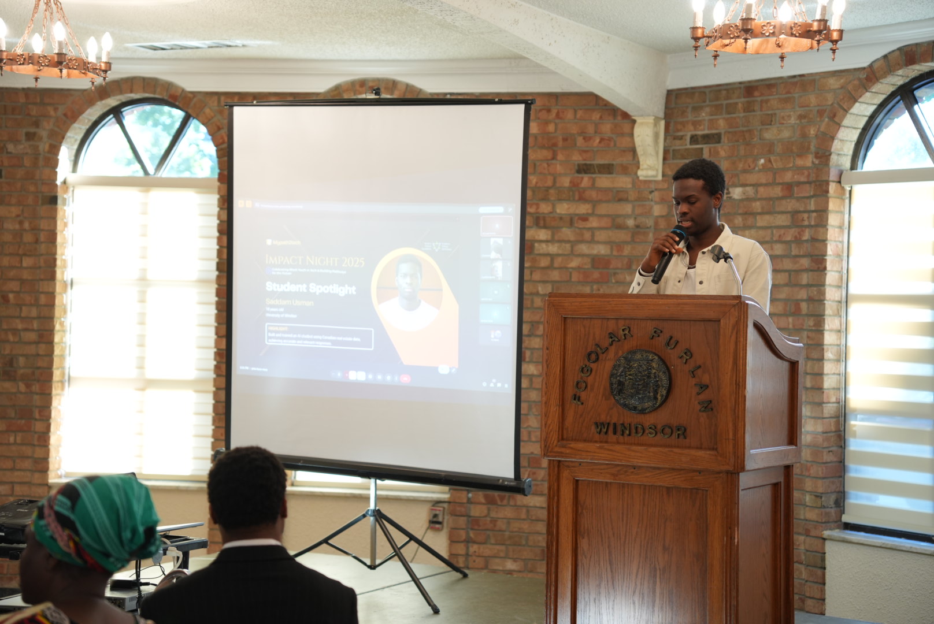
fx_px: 1739
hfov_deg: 30.1
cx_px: 467
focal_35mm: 67
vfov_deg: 20.3
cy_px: 312
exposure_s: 1/80
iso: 800
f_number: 2.8
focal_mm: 67
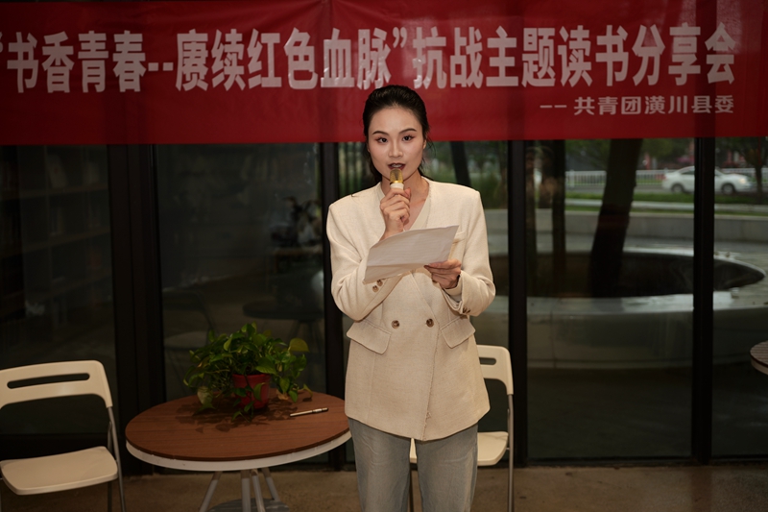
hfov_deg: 44.5
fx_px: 938
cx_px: 384
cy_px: 256
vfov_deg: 30.5
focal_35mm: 44
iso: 100
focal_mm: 44
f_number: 2.8
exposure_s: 1/125
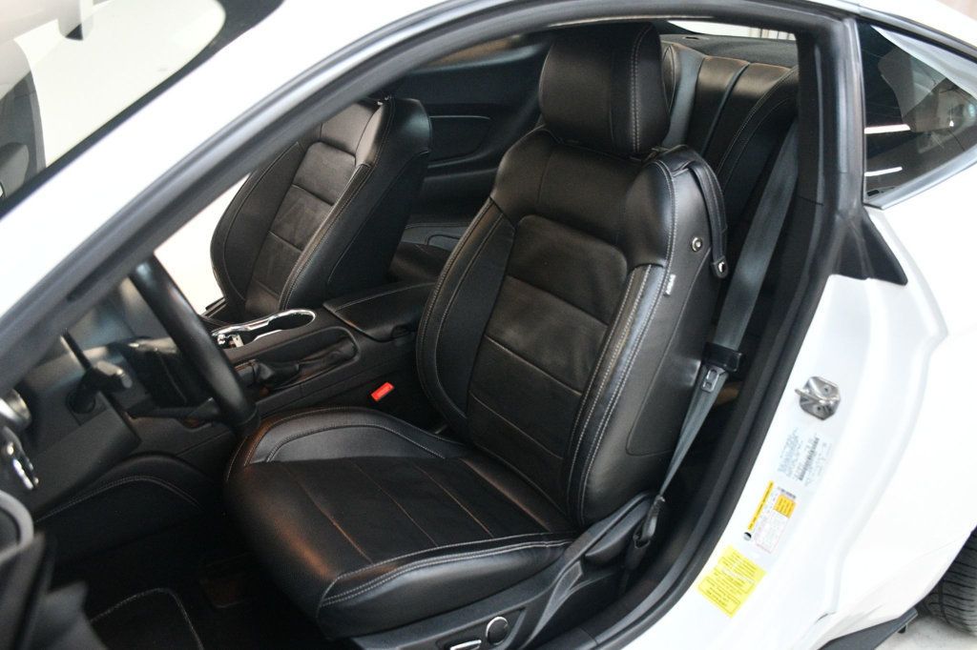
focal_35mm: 33
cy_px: 325
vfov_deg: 39.9
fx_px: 895
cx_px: 488
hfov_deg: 57.2
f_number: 3.5
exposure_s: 1/80
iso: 3200
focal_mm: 22
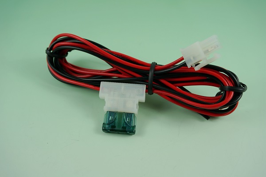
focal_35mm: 39
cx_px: 133
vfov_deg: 34.1
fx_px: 288
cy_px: 88
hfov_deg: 49.6
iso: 100
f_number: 7.1
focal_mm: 26
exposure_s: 1/100
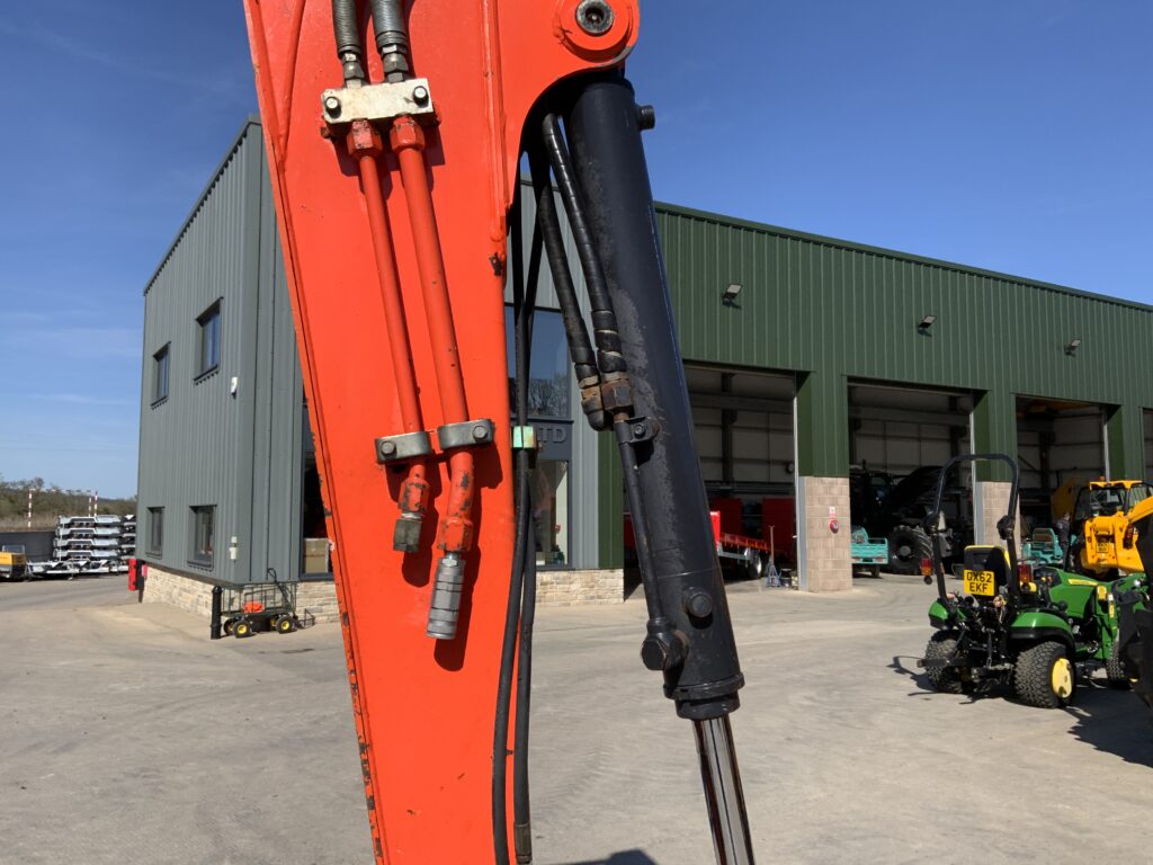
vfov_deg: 48.2
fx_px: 966
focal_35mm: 29
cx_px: 576
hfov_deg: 61.7
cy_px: 432
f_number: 1.8
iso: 16
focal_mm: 3
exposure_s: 1/1848
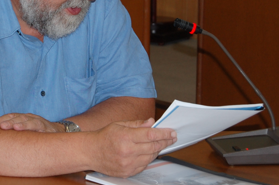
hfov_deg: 10.4
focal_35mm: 198
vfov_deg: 6.9
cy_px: 9
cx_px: 60
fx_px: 1534
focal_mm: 55
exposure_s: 1/60
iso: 400
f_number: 5.6
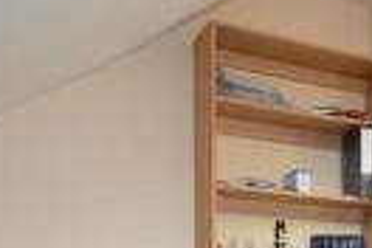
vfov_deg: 21.6
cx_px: 313
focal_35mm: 54
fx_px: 558
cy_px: 356
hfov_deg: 35.3
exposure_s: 1/60
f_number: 3.5
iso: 500
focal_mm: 10
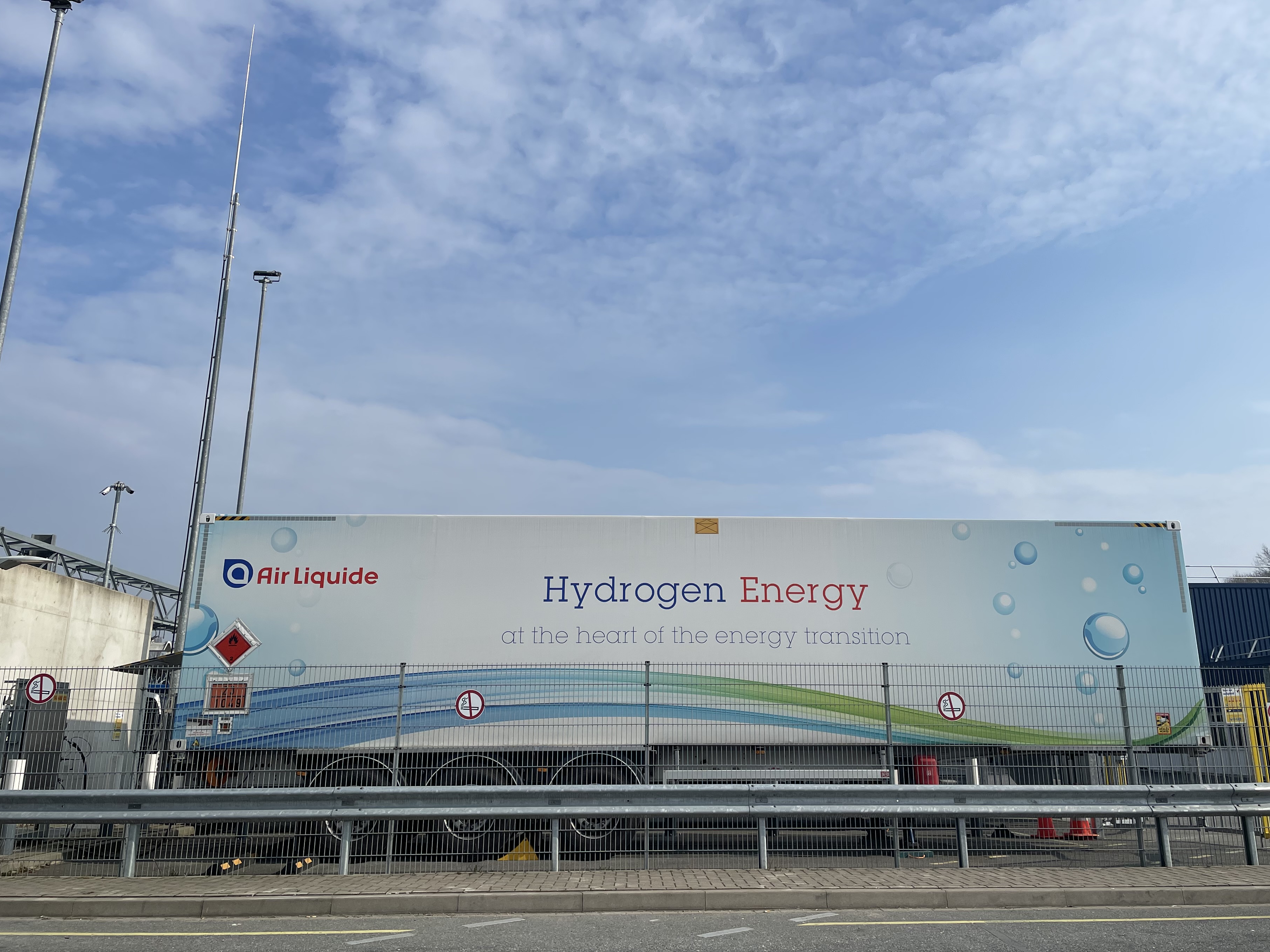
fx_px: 1064
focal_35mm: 29
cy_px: 430
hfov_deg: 61.6
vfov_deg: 48.2
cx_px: 679
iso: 32
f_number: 1.6
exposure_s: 1/6897
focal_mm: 4.2
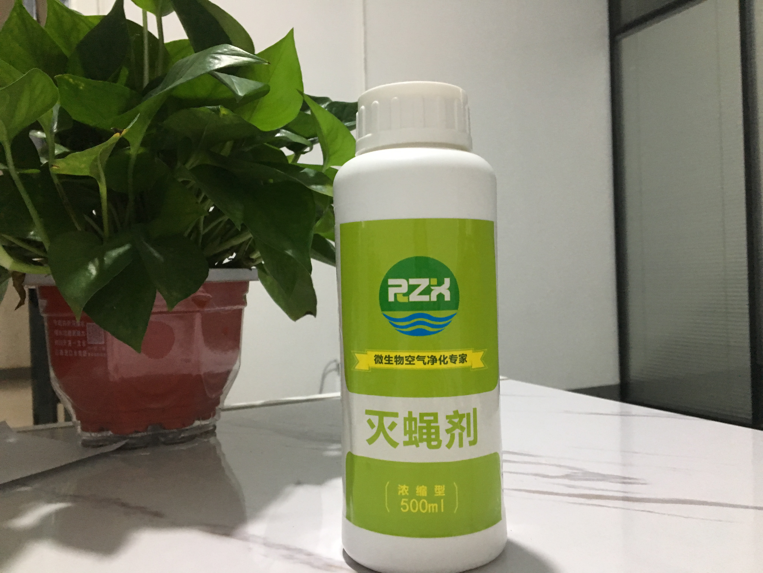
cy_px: 286
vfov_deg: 48.2
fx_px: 639
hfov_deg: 61.7
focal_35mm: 29
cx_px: 382
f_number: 2.2
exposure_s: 1/20
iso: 200
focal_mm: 4.15
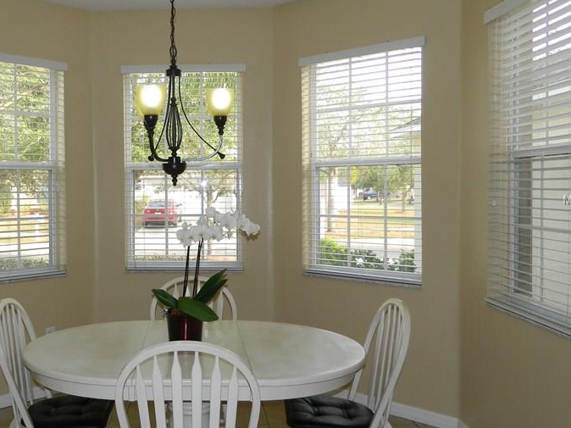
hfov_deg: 48.0
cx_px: 180
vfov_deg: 37.7
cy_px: 200
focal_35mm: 38
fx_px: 627
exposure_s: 1/125
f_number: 3.1
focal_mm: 4.5
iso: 80
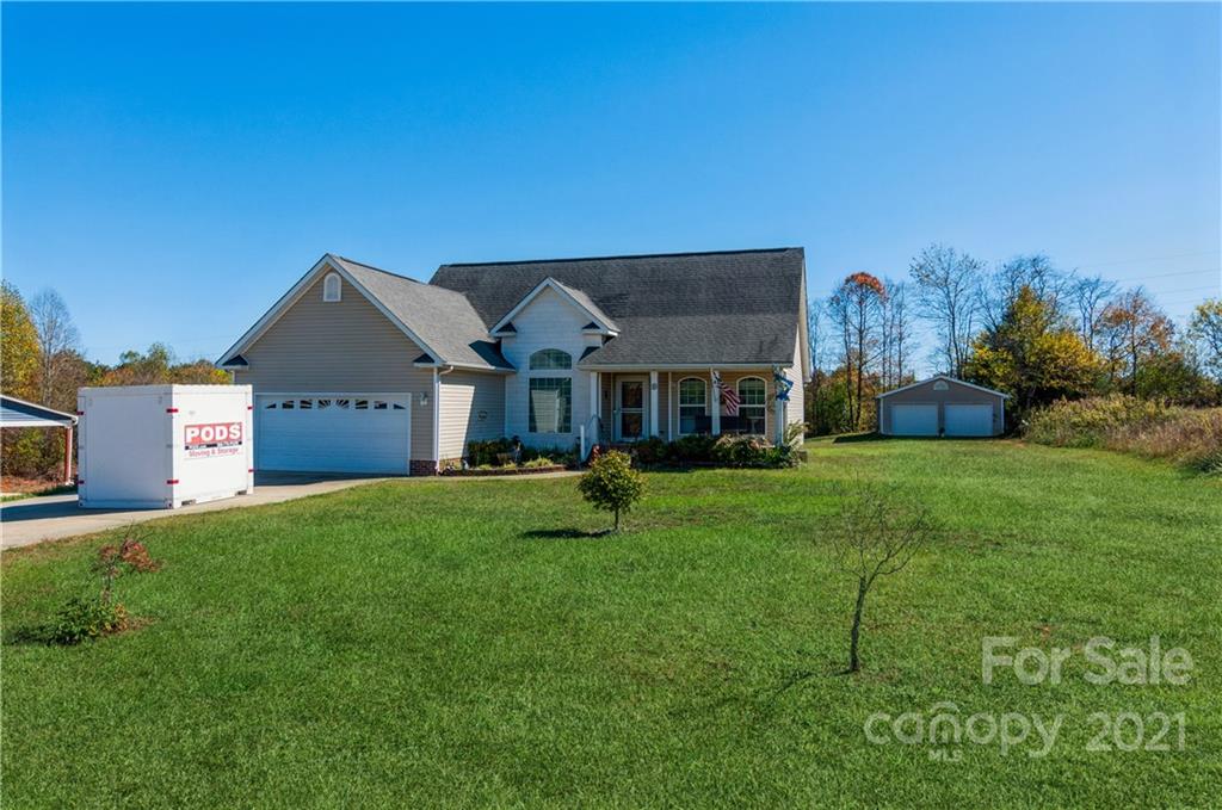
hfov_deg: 73.8
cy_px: 405
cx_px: 611
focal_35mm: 24
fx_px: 813
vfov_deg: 53.0
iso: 200
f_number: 8
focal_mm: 16
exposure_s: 1/640
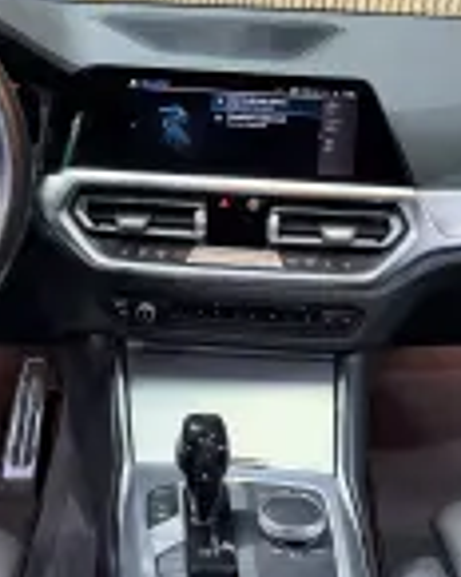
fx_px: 989
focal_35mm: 58
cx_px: 238
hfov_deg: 26.2
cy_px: 267
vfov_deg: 32.5
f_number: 1.78
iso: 400
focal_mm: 6.76
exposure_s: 1/49
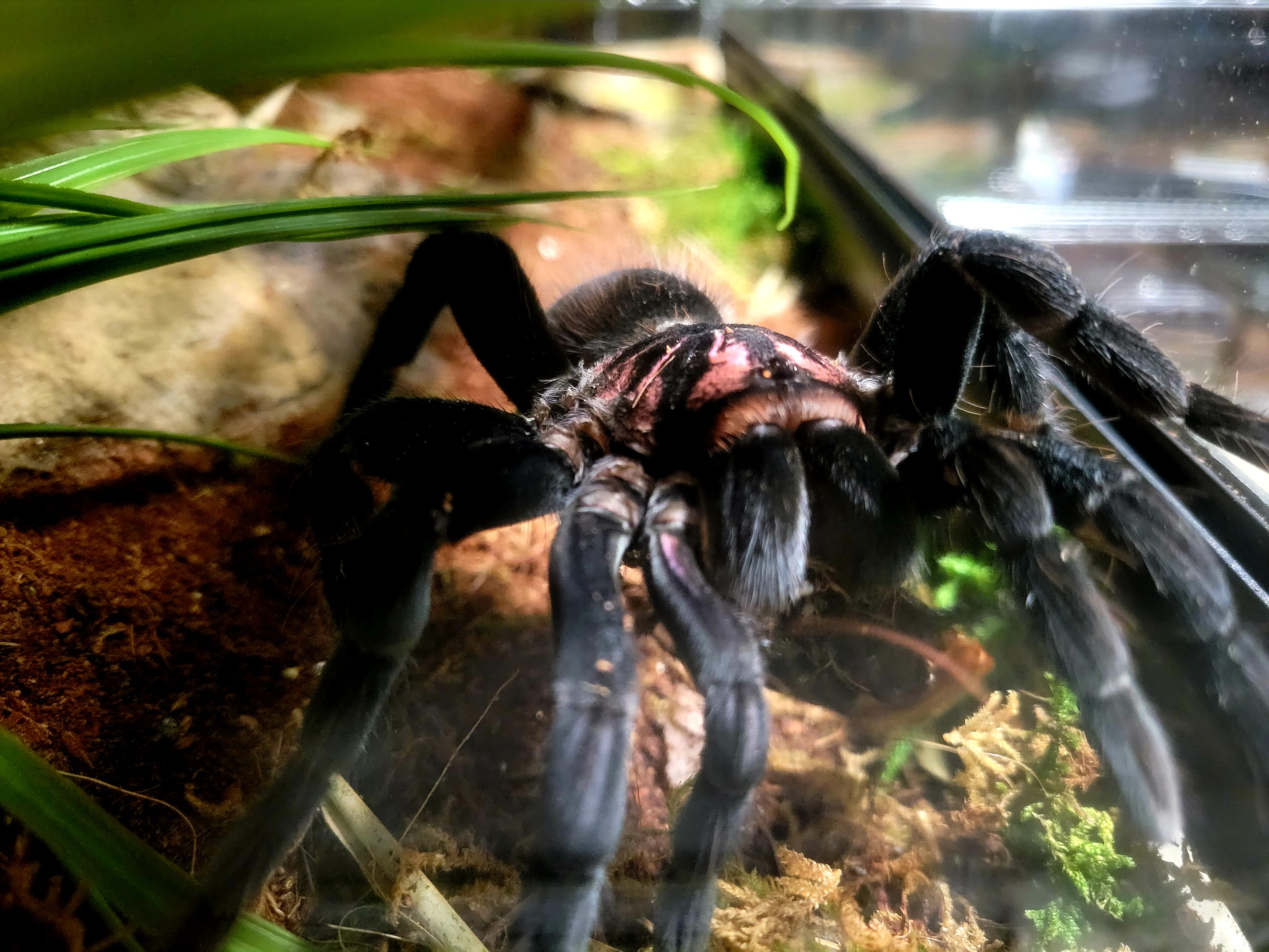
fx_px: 953
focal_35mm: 26
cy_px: 476
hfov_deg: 67.3
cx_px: 634
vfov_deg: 53.1
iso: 1600
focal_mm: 5.4
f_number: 1.8
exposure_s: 1/24
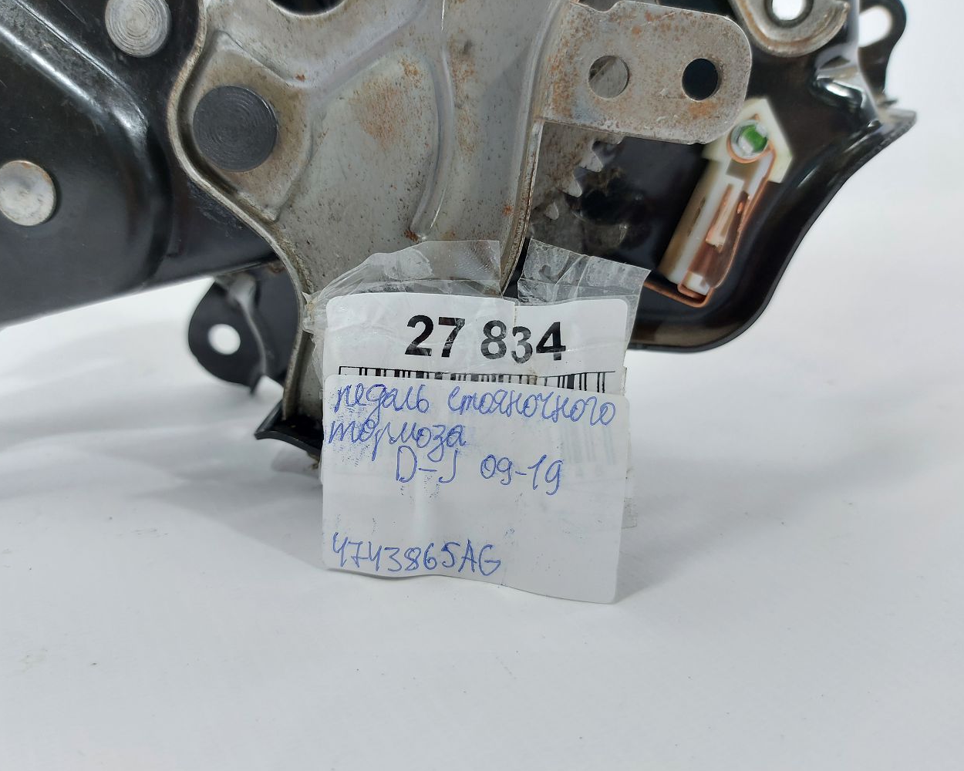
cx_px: 438
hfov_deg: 65.9
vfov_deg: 54.9
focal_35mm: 26
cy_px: 385
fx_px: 742
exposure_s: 1/50
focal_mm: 5.23
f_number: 1.8
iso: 80
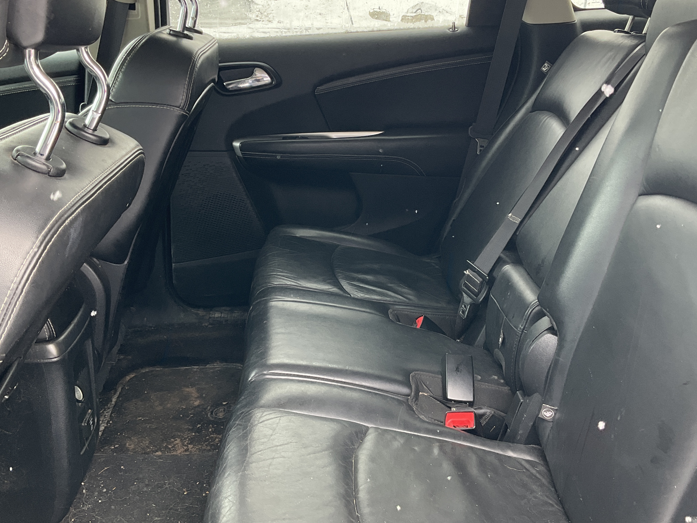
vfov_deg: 37.6
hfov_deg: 49.0
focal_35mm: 38
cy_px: 213
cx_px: 361
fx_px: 765
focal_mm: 3
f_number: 1.8
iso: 40
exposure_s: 1/122
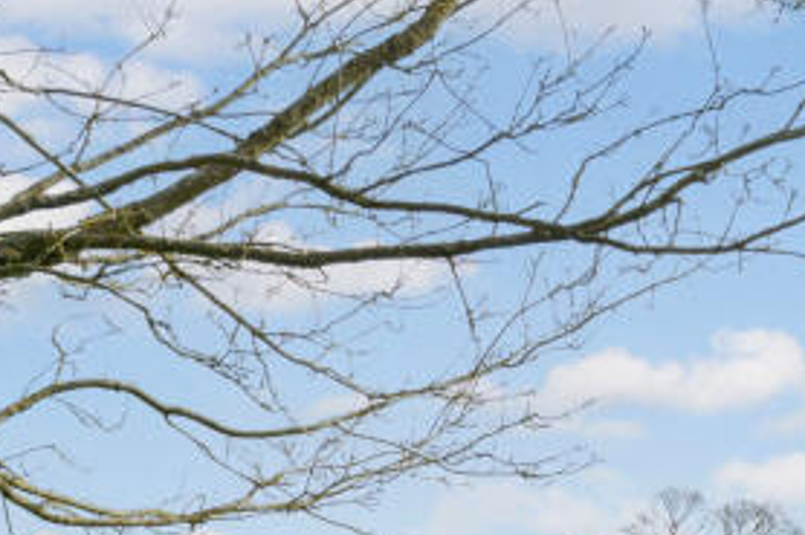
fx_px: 1318
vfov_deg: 19.2
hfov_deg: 33.9
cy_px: 872
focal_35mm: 59
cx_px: 469
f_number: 8
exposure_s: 1/250
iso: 320
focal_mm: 16
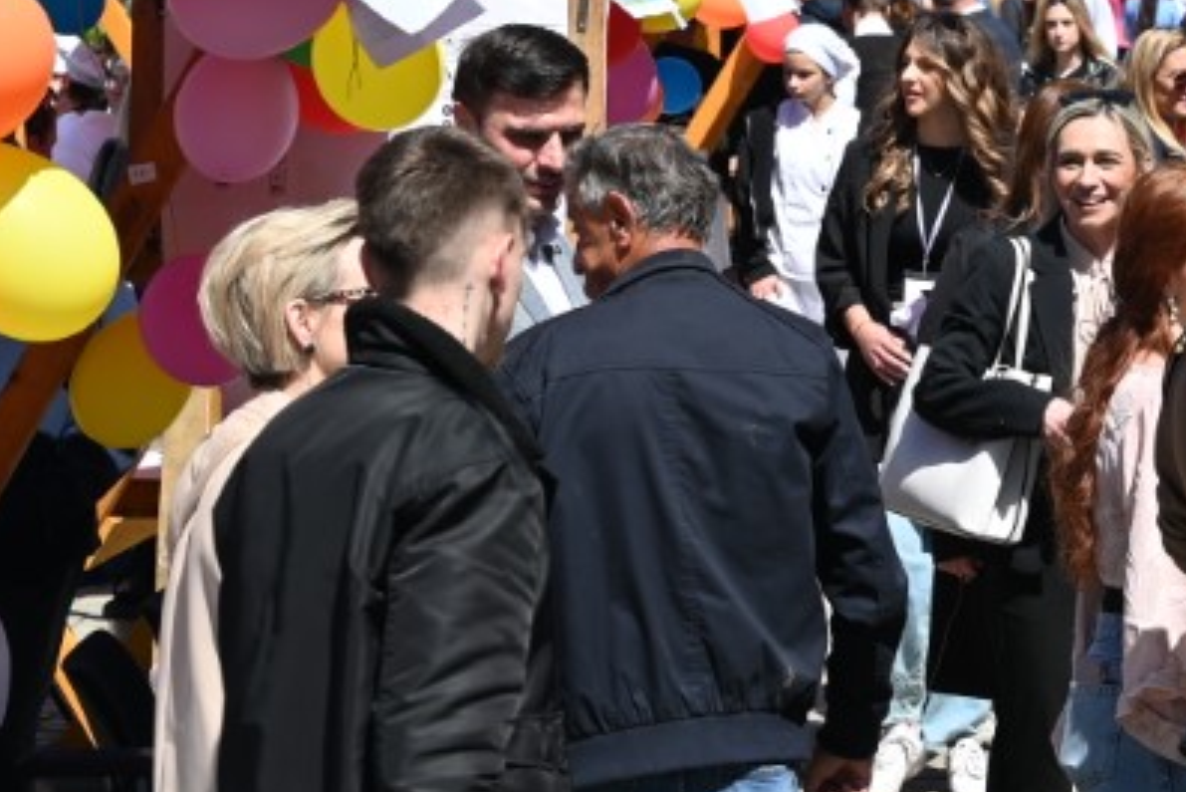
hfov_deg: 14.8
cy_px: 18
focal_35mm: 136
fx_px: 4482
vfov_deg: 10.0
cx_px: 1180
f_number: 7.1
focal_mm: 47
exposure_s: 1/400
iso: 100
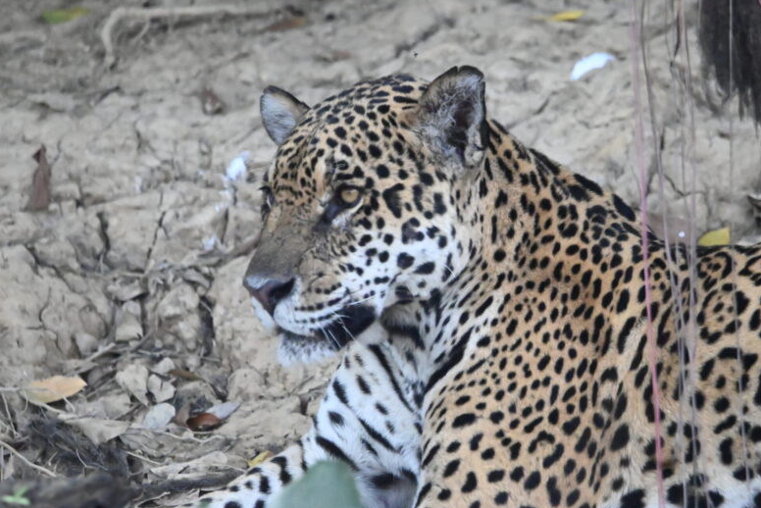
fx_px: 16747
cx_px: 480
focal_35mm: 792
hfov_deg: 2.6
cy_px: 267
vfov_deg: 1.7
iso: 25600
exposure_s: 1/8000
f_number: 6.3
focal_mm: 600
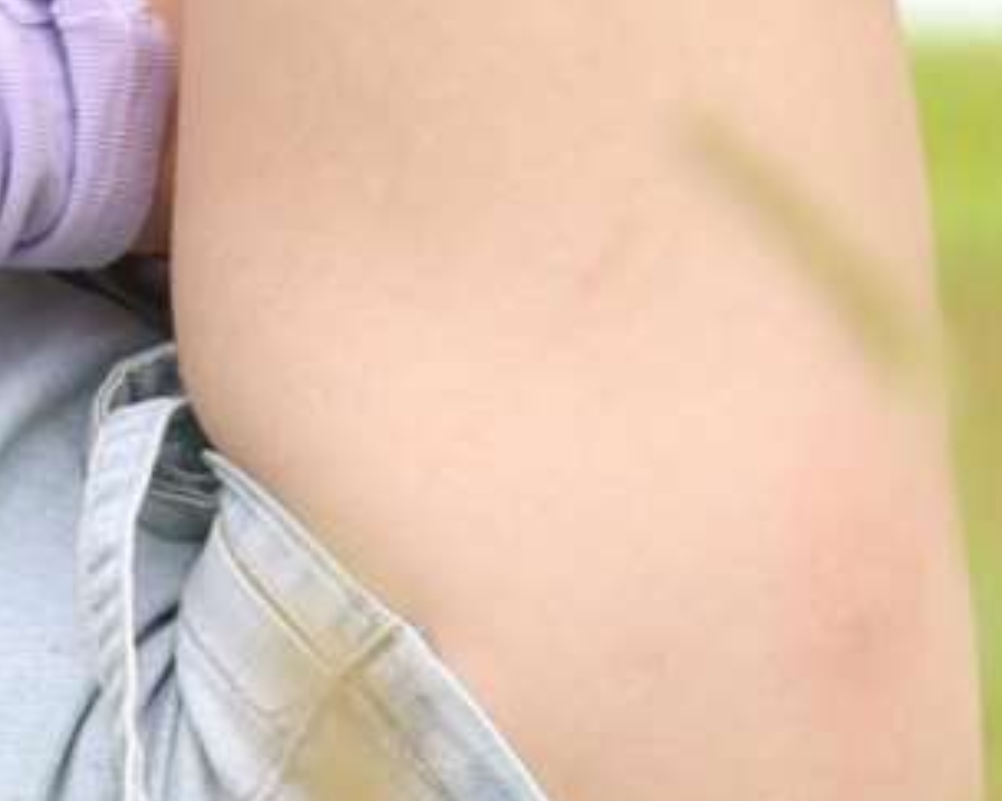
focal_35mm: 1385
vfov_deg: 1.1
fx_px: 41059
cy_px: 59
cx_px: 514
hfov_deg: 1.4
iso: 100
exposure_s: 1/250
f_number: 3.2
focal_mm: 119
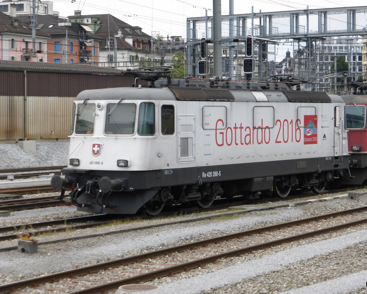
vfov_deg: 15.2
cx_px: 191
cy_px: 148
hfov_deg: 19.0
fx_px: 1097
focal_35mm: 101
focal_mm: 17.1
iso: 160
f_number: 5.3
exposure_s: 1/60
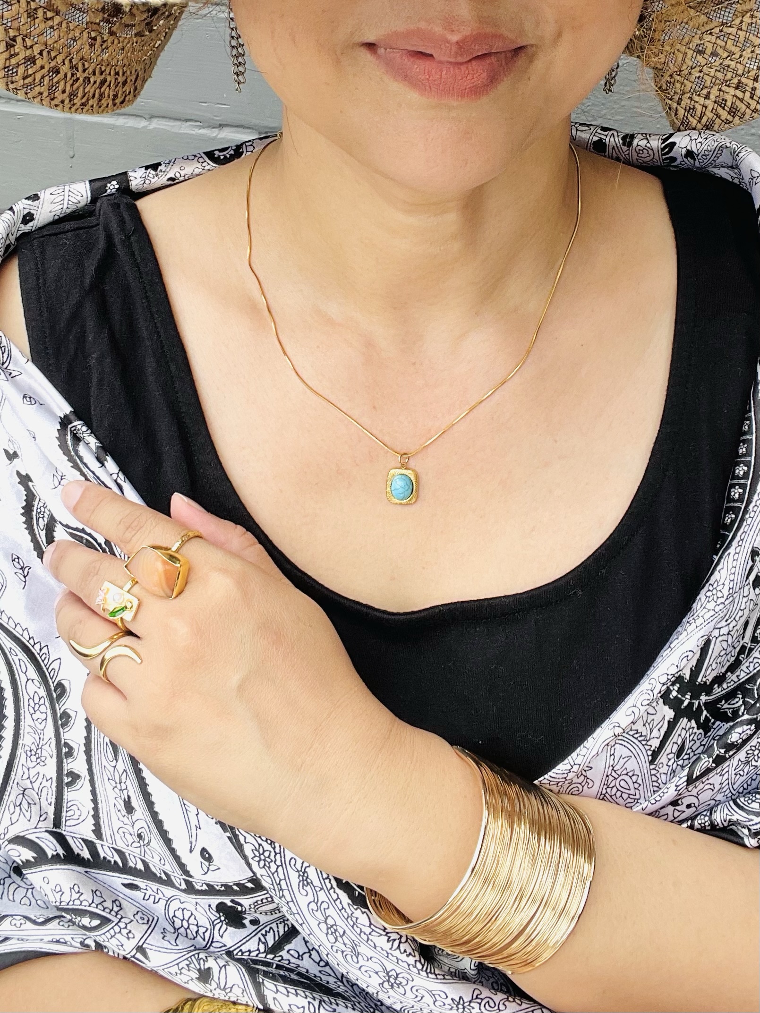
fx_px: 878
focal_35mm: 30
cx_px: 380
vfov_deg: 60.0
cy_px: 506
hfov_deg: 46.8
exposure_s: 1/182
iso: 25
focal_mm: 2.71
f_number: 2.2
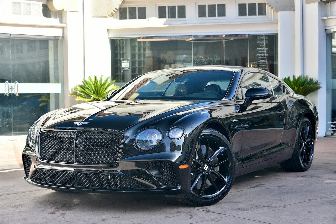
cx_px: 168
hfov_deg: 31.0
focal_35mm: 65
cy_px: 112
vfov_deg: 20.9
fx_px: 607
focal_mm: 65
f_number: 4.8
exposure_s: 1/640
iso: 800
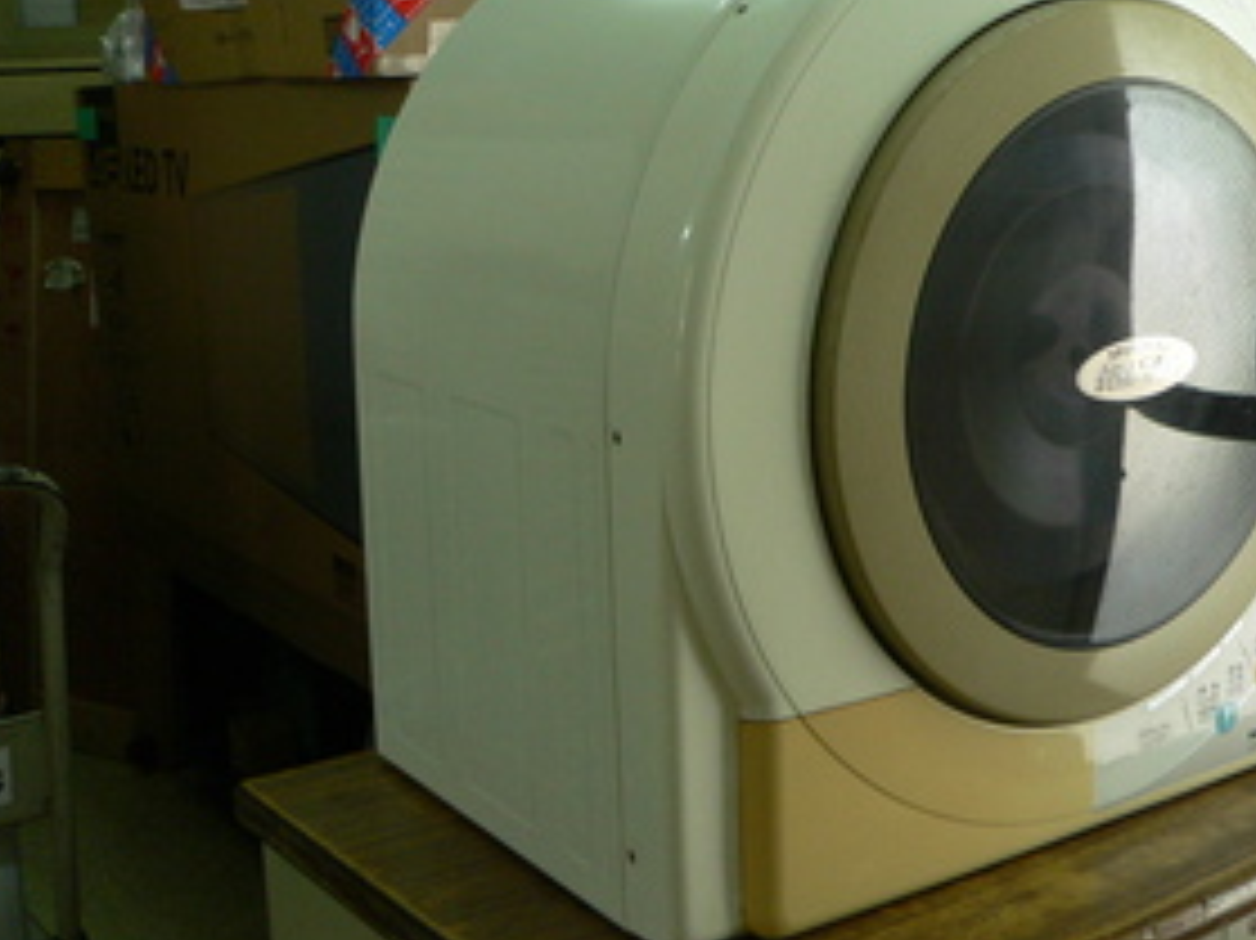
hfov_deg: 38.5
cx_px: 828
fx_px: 1777
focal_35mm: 49
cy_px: 380
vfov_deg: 29.6
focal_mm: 6
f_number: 2.8
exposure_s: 1/40
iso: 200
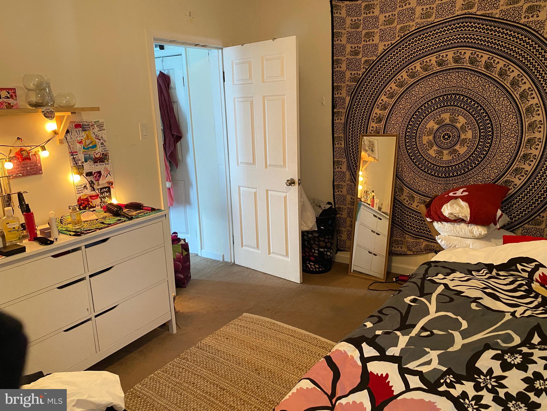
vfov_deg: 53.1
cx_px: 274
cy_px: 206
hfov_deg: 67.3
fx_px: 411
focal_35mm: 26
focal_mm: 4.25
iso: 400
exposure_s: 1/60
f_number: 1.8
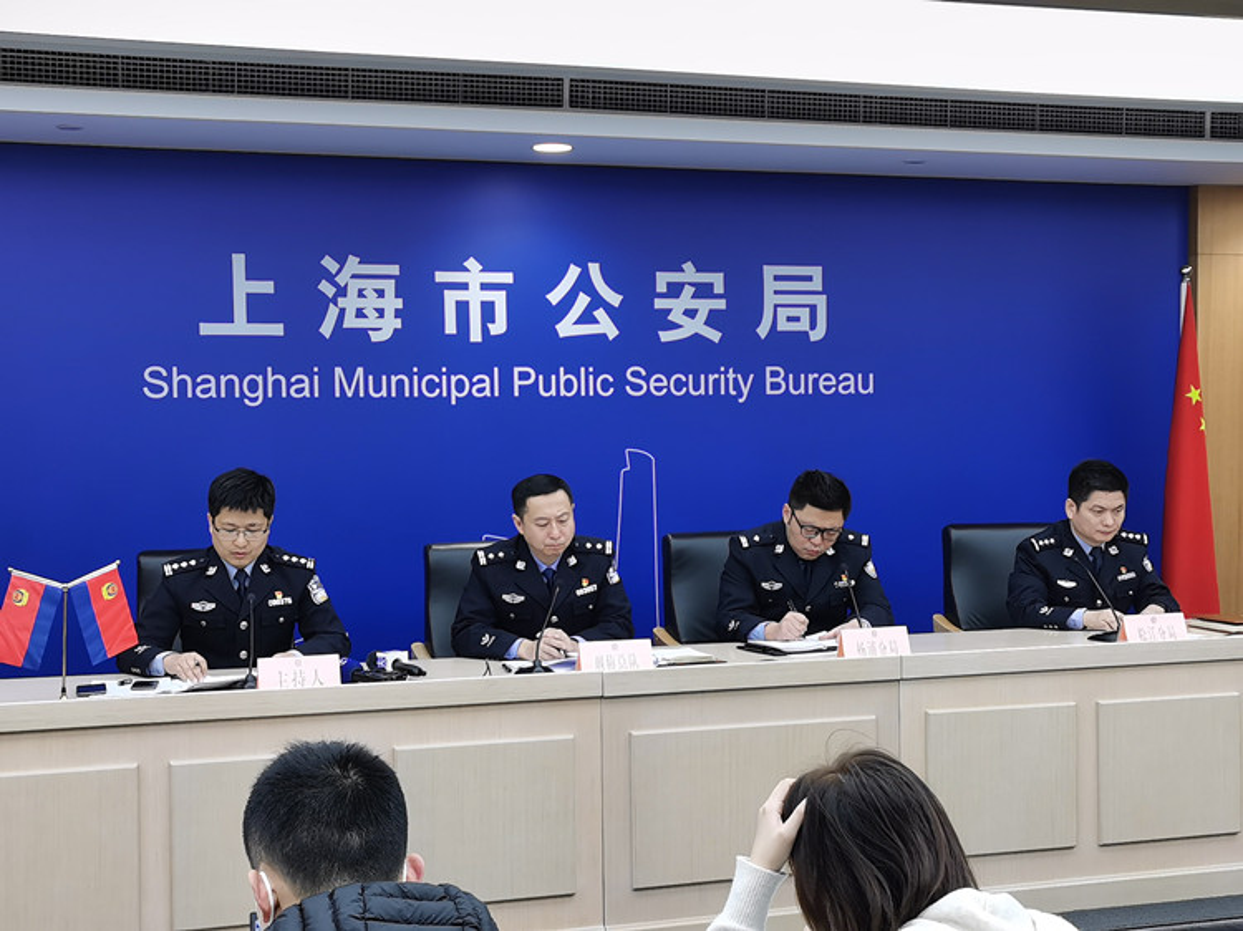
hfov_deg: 39.7
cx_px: 622
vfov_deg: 30.2
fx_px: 1723
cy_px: 466
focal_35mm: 48
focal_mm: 5.56
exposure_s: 1/100
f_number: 1.6
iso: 100
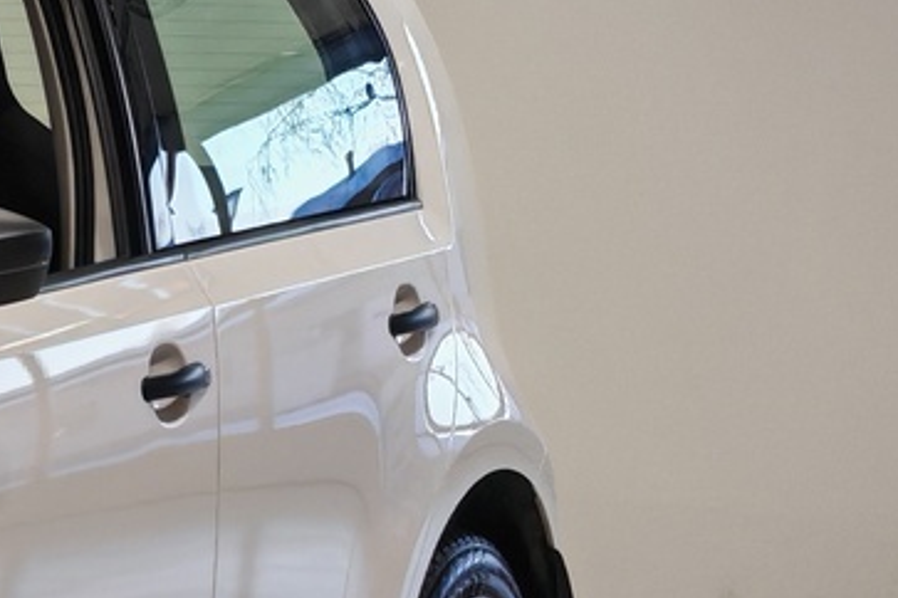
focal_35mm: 239
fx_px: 5961
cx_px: -633
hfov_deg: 8.3
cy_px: 558
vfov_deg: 5.7
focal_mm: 5.4
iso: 80
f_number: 1.6
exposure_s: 1/100
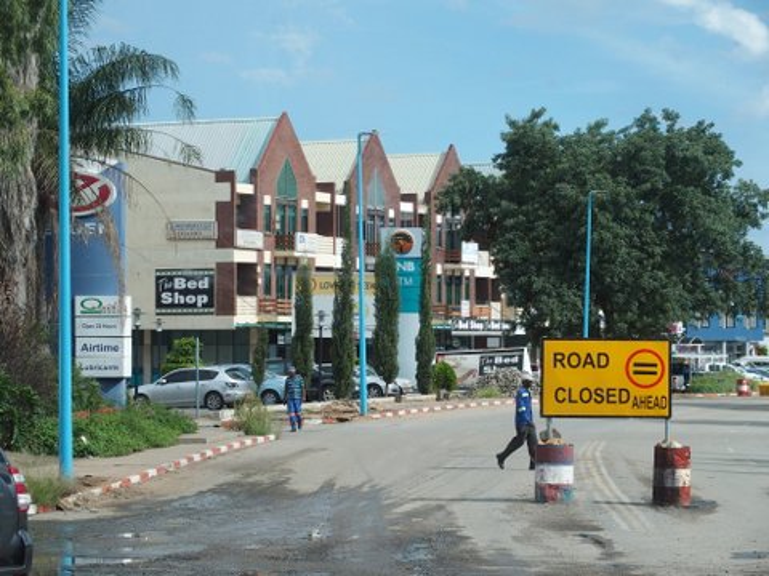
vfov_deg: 13.2
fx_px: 2488
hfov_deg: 17.6
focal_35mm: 112
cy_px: 288
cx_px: 384
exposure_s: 1/1000
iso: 100
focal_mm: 24
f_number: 3.5
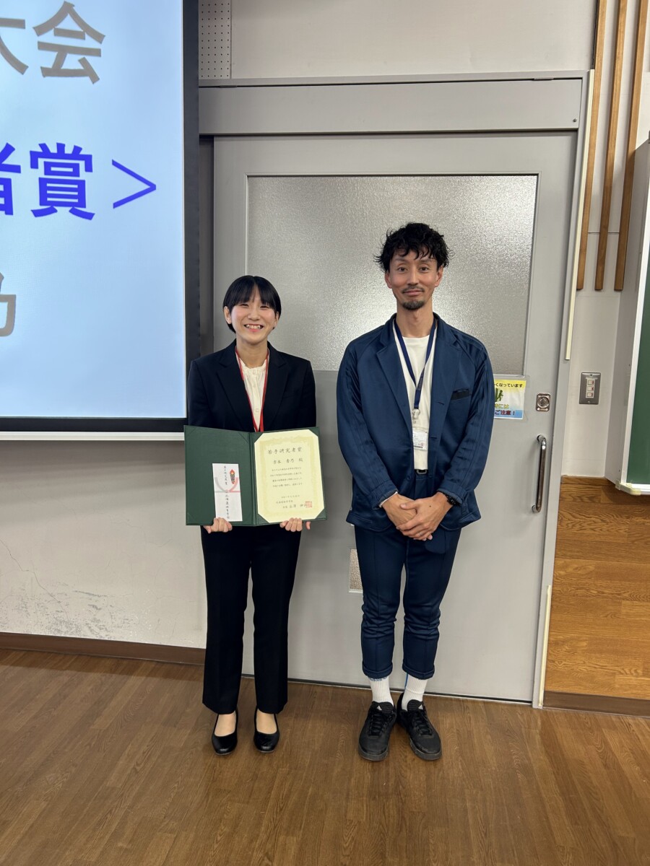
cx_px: 325
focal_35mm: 26
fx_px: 651
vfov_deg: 67.3
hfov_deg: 53.1
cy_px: 433
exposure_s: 1/50
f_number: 1.5
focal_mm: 5.7
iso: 100
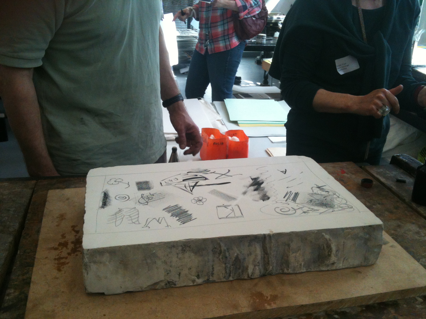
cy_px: 160
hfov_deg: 52.6
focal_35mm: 35
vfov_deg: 40.7
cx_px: 213
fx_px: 431
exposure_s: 1/120
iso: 100
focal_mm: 3.85
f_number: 2.8
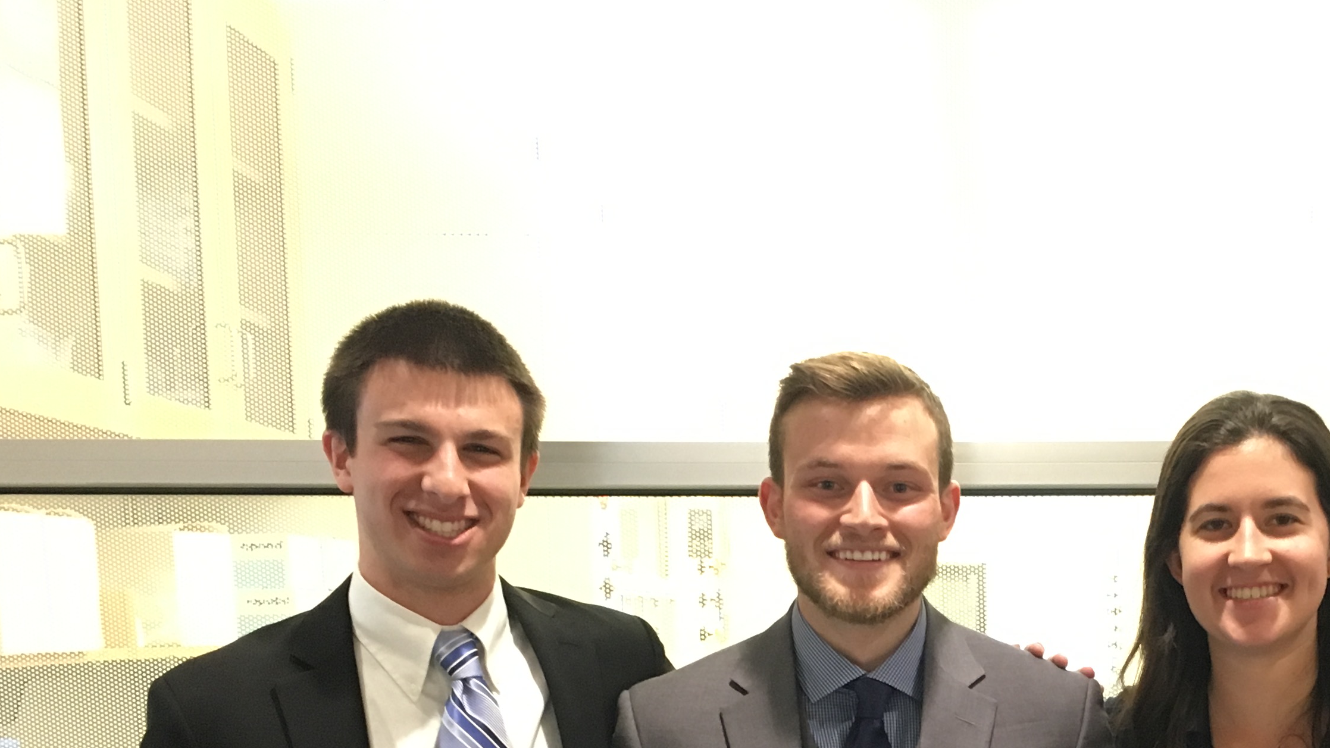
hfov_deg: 35.6
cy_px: 861
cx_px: 1032
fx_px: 2010
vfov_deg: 20.0
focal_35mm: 57
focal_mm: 4.15
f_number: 2.2
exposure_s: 1/17
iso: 200
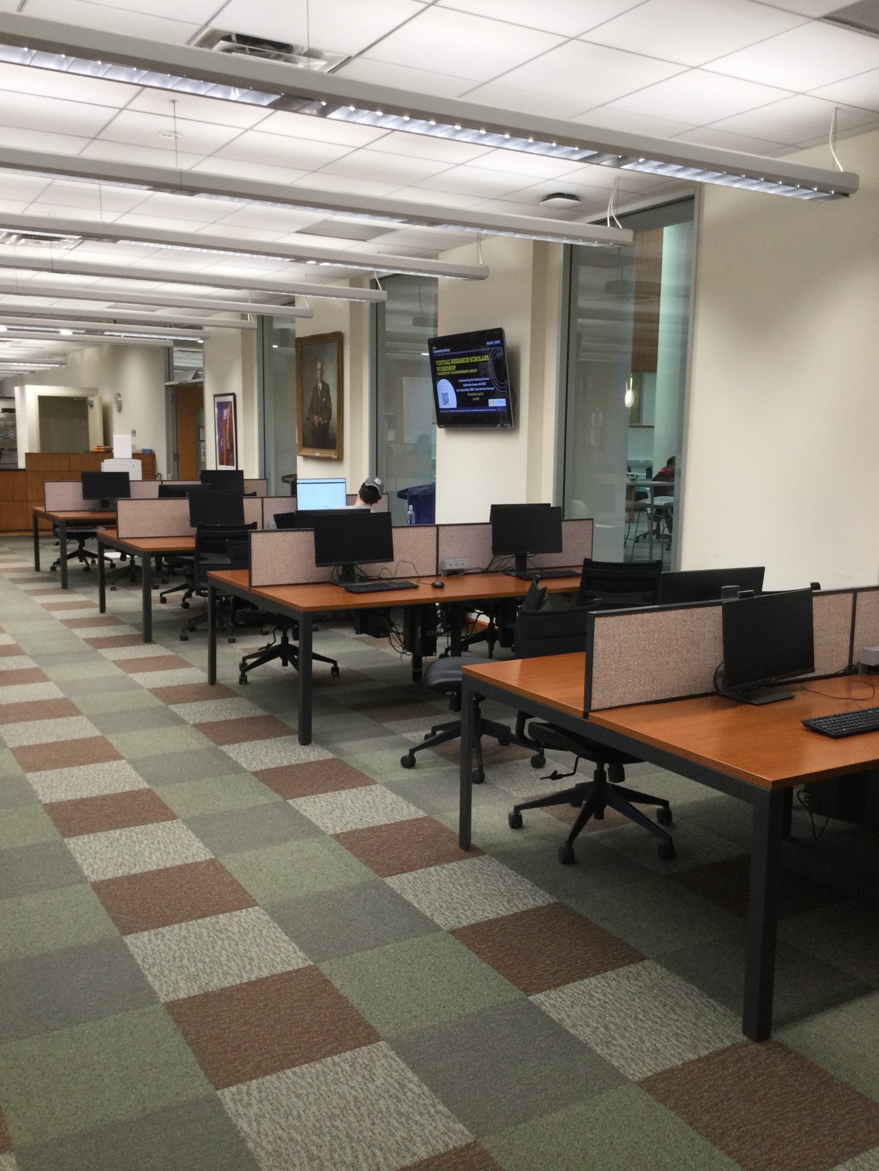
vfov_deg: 58.4
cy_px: 586
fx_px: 1050
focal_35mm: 31
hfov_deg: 45.4
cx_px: 440
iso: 50
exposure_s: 1/30
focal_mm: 3.3
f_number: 2.4
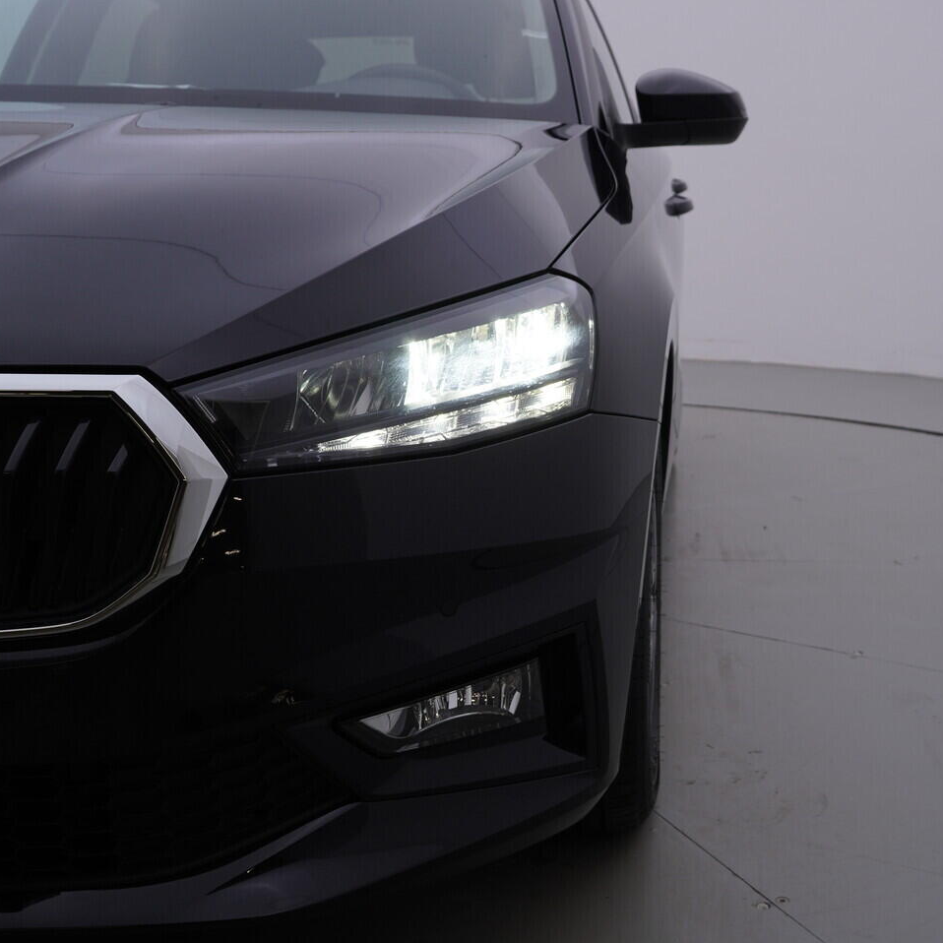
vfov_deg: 36.8
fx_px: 1418
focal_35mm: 46
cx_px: 672
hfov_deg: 36.2
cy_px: 472
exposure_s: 1/125
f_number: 5
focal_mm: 24
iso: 125
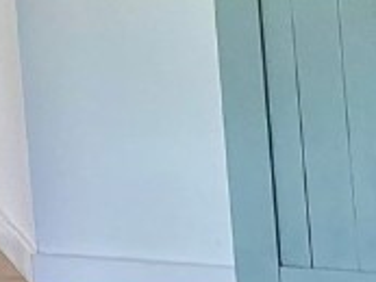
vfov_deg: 7.9
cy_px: -180
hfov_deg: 10.8
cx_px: 70
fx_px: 1989
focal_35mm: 183
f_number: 2.4
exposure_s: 1/120
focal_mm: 3.3
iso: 40
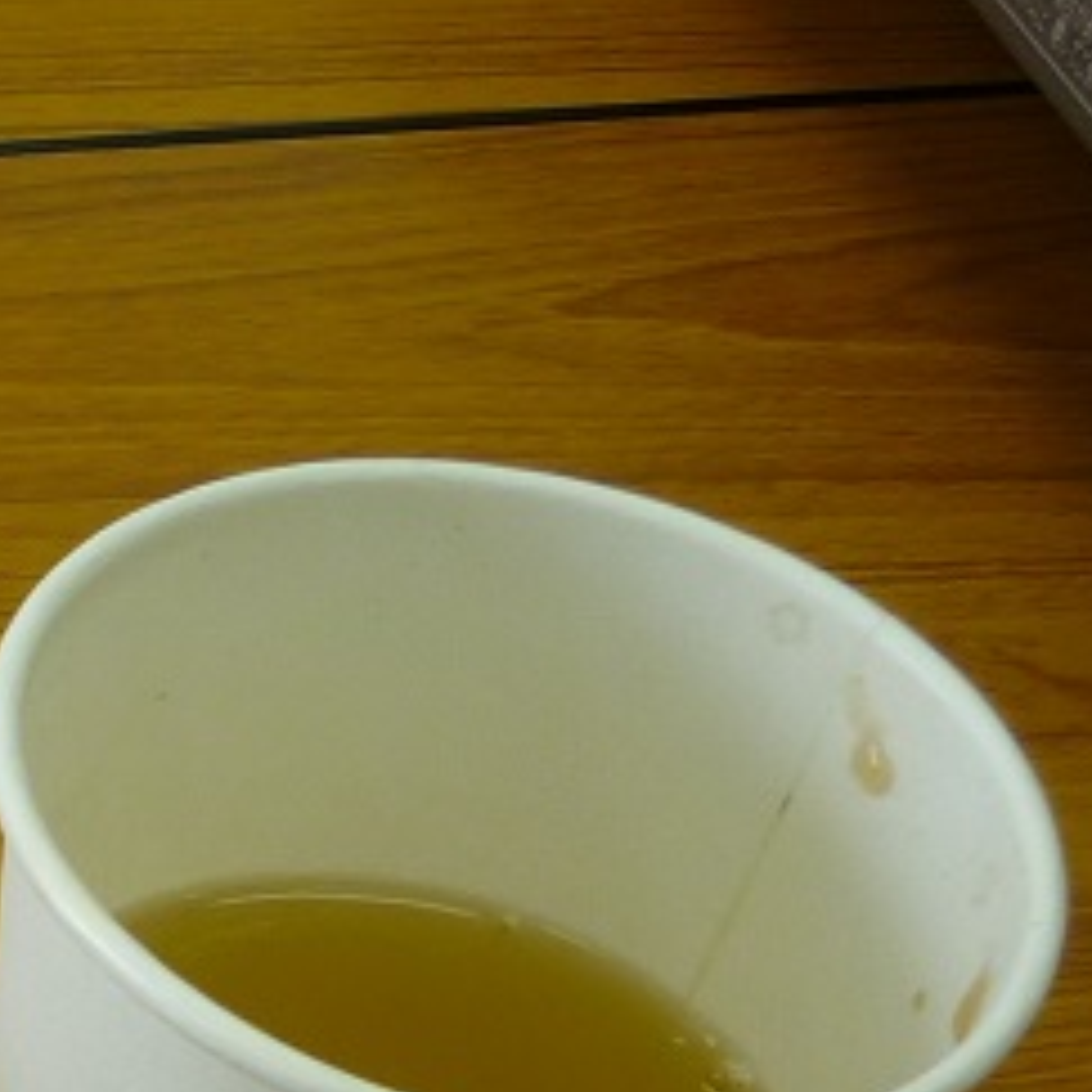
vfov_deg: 13.3
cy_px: 1676
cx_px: -899
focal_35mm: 123
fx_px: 4390
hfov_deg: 12.8
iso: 80
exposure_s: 1/60
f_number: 2.8
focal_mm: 5.5
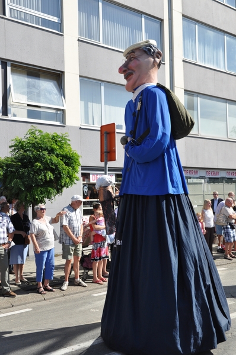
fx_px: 385
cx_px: 118
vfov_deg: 49.6
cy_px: 178
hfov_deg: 34.1
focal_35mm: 39
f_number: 5.6
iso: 400
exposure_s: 1/1250
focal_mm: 26
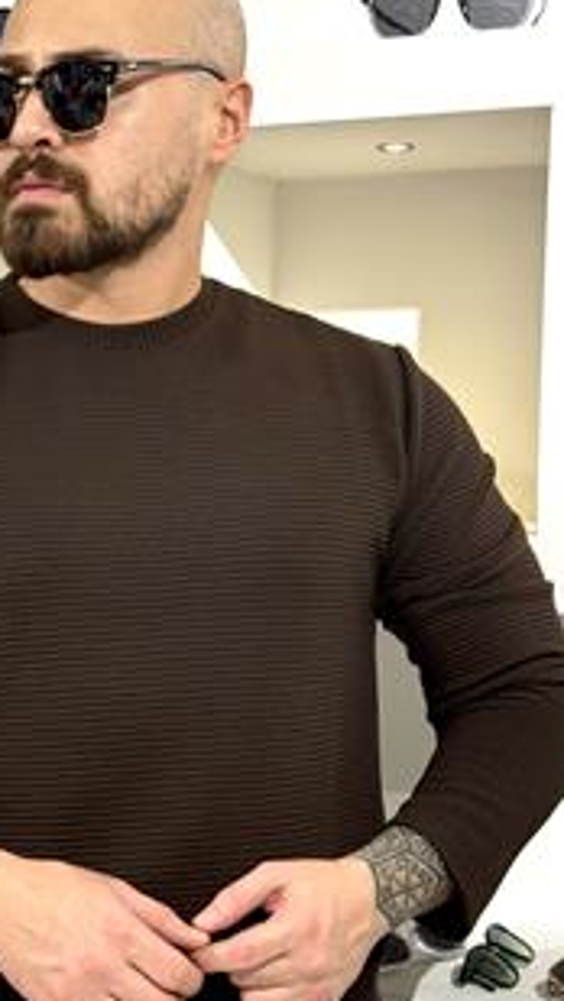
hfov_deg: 15.2
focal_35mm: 79
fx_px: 2099
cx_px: 133
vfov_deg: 26.8
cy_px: 586
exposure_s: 1/100
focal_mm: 6.76
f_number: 1.78
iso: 125
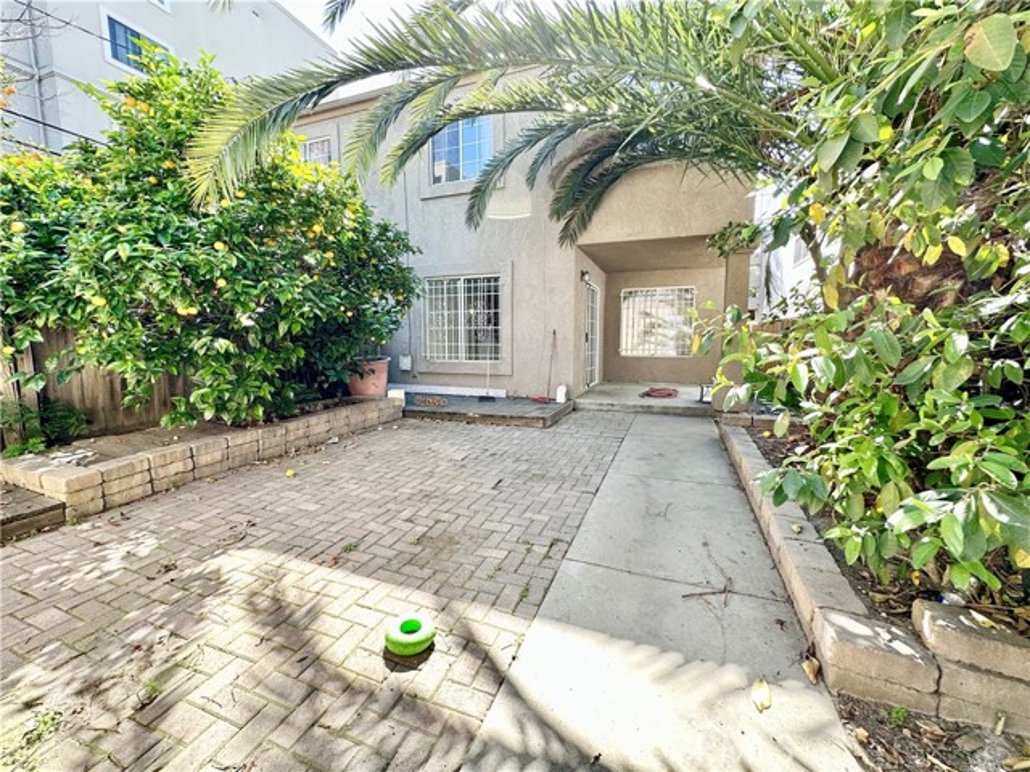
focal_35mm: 14
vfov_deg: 85.7
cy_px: 386
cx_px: 515
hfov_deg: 102.1
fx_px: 417
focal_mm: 2.22
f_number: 2.2
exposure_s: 1/115
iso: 40
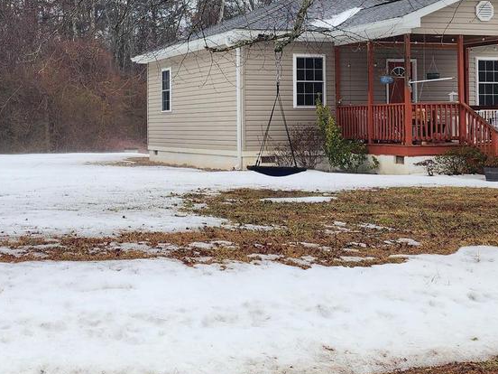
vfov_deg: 24.3
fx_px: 863
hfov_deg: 31.9
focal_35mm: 60
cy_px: 121
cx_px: 163
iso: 12
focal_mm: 6.4
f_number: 1.8
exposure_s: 1/189
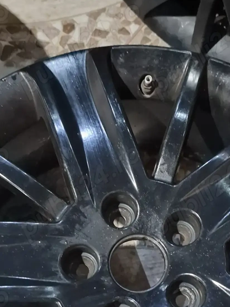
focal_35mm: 56
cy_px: 222
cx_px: 145
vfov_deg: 33.8
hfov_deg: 26.0
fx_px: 496
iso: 1600
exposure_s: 1/14
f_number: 1.8
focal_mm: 6.4
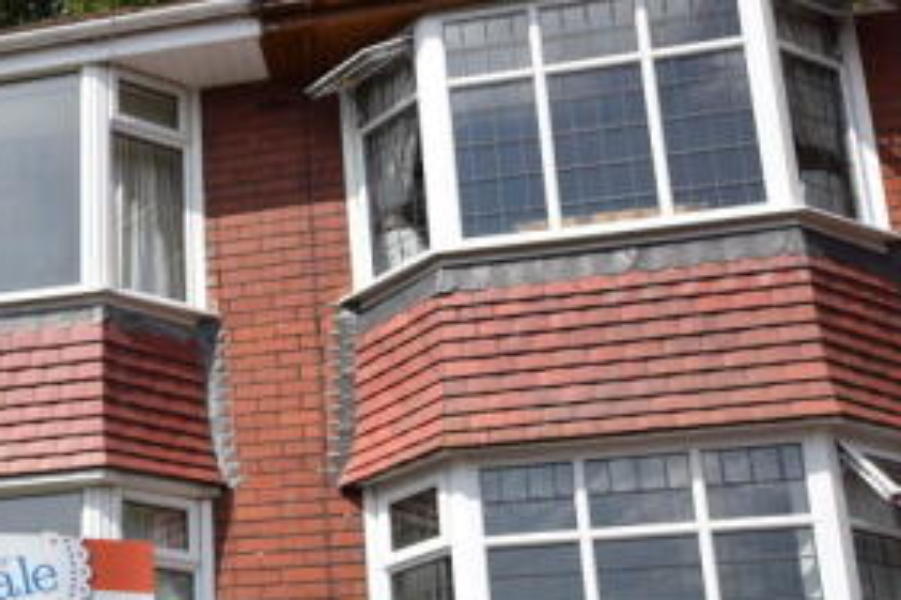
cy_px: 470
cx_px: -46
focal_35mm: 70
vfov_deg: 19.3
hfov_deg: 26.9
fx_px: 1751
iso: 200
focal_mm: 20
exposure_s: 1/400
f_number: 10
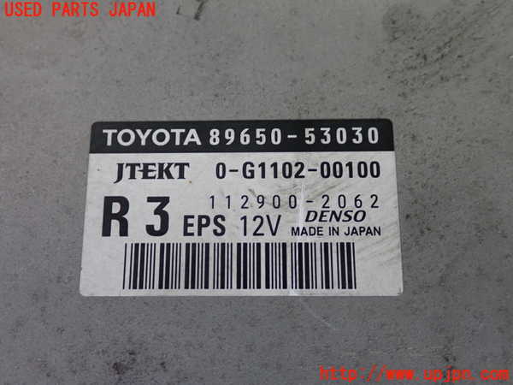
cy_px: 192
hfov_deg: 45.8
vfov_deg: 35.1
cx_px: 256
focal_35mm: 41
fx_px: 608
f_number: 2.8
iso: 200
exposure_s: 1/40
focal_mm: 7.31
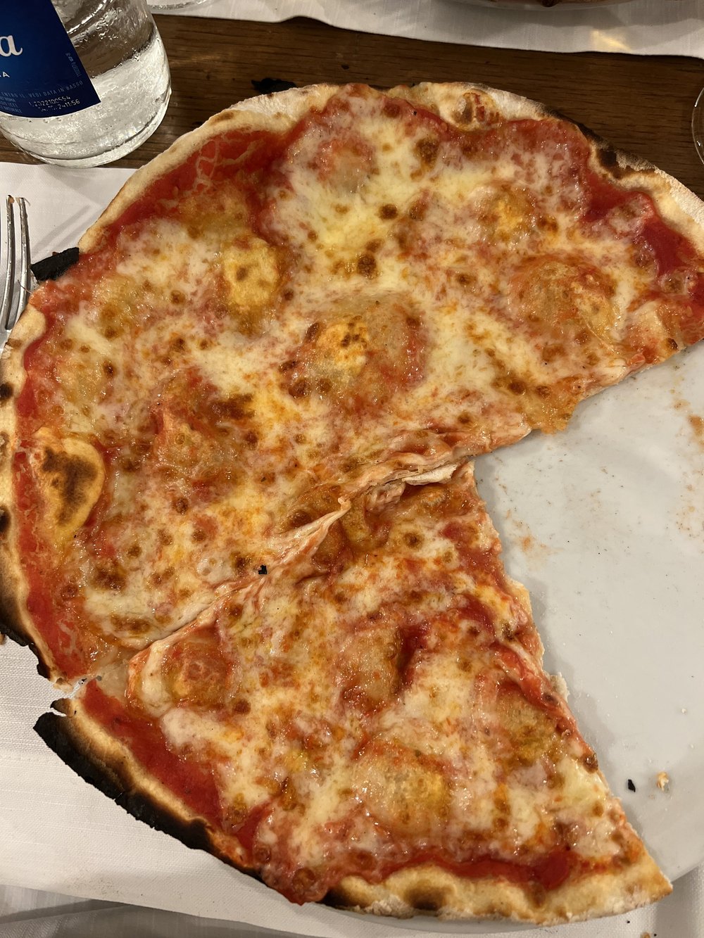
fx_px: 705
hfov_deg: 53.1
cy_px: 469
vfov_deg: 67.3
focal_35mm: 26
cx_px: 352
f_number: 1.5
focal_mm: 5.7
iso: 250
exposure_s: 1/50
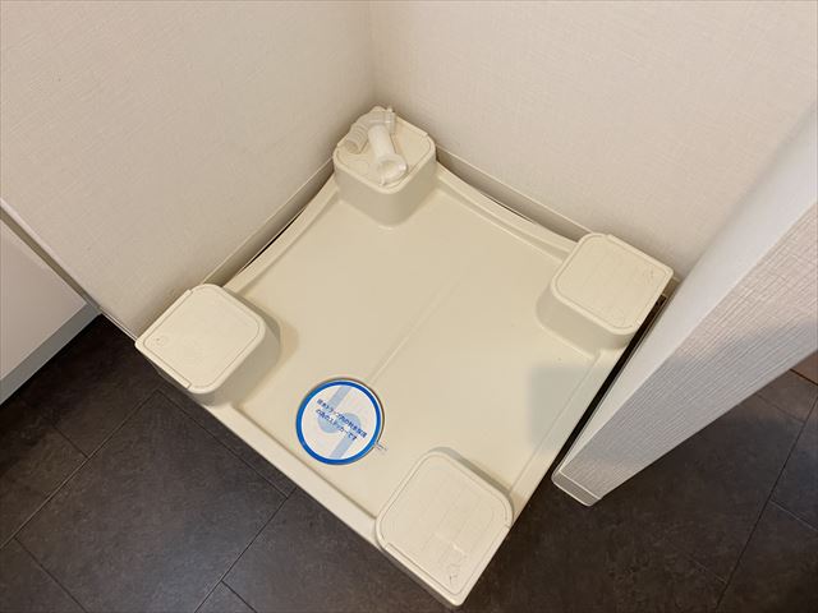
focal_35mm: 26
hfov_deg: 67.3
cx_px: 409
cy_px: 306
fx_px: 614
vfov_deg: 53.1
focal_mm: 4.25
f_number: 1.8
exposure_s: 1/50
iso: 100
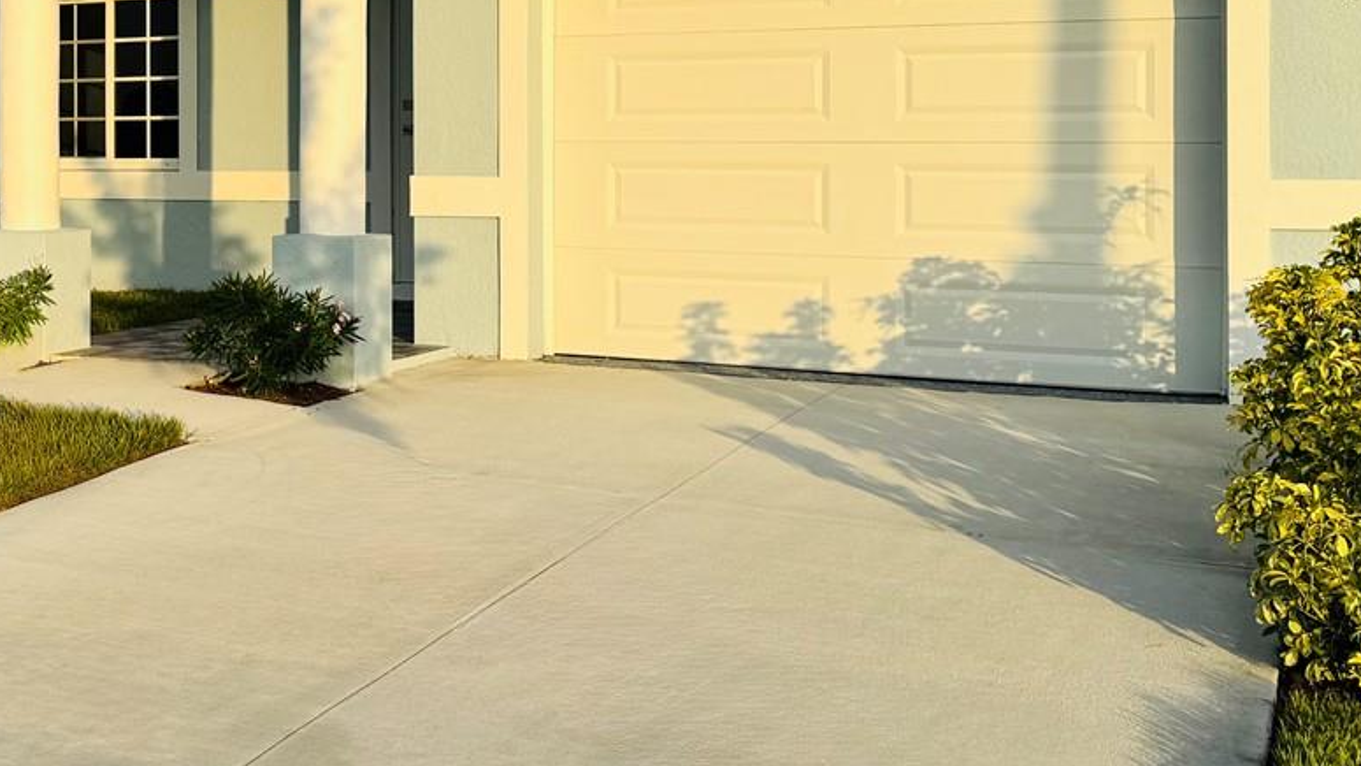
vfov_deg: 21.9
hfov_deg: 36.7
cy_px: 135
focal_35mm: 54
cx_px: 204
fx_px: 1949
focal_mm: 6.76
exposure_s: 1/3247
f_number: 1.78
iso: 80
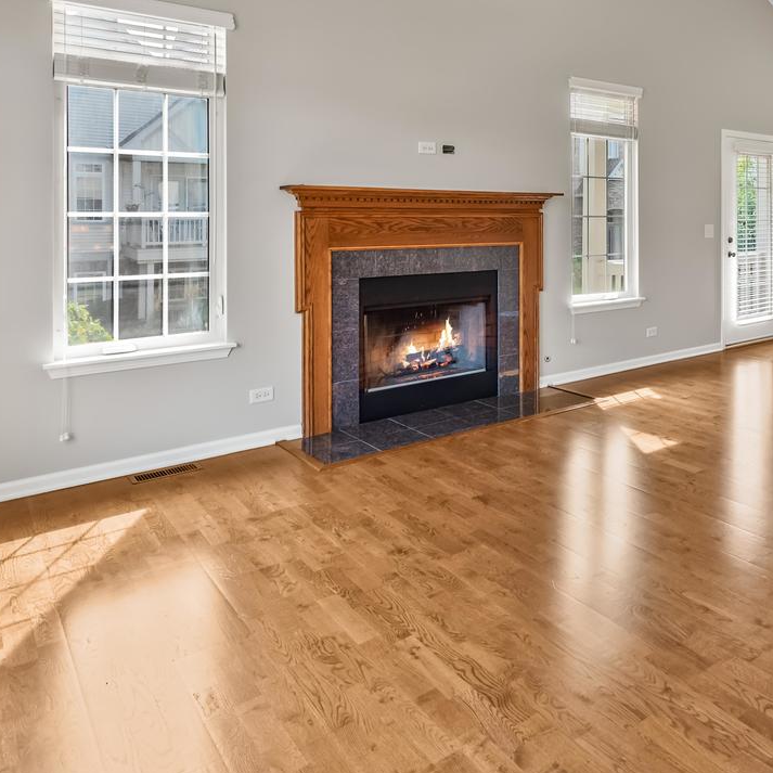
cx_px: 636
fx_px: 682
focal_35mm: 27
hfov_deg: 54.3
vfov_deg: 57.3
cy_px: 237
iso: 320
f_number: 10
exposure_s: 1/8
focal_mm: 14
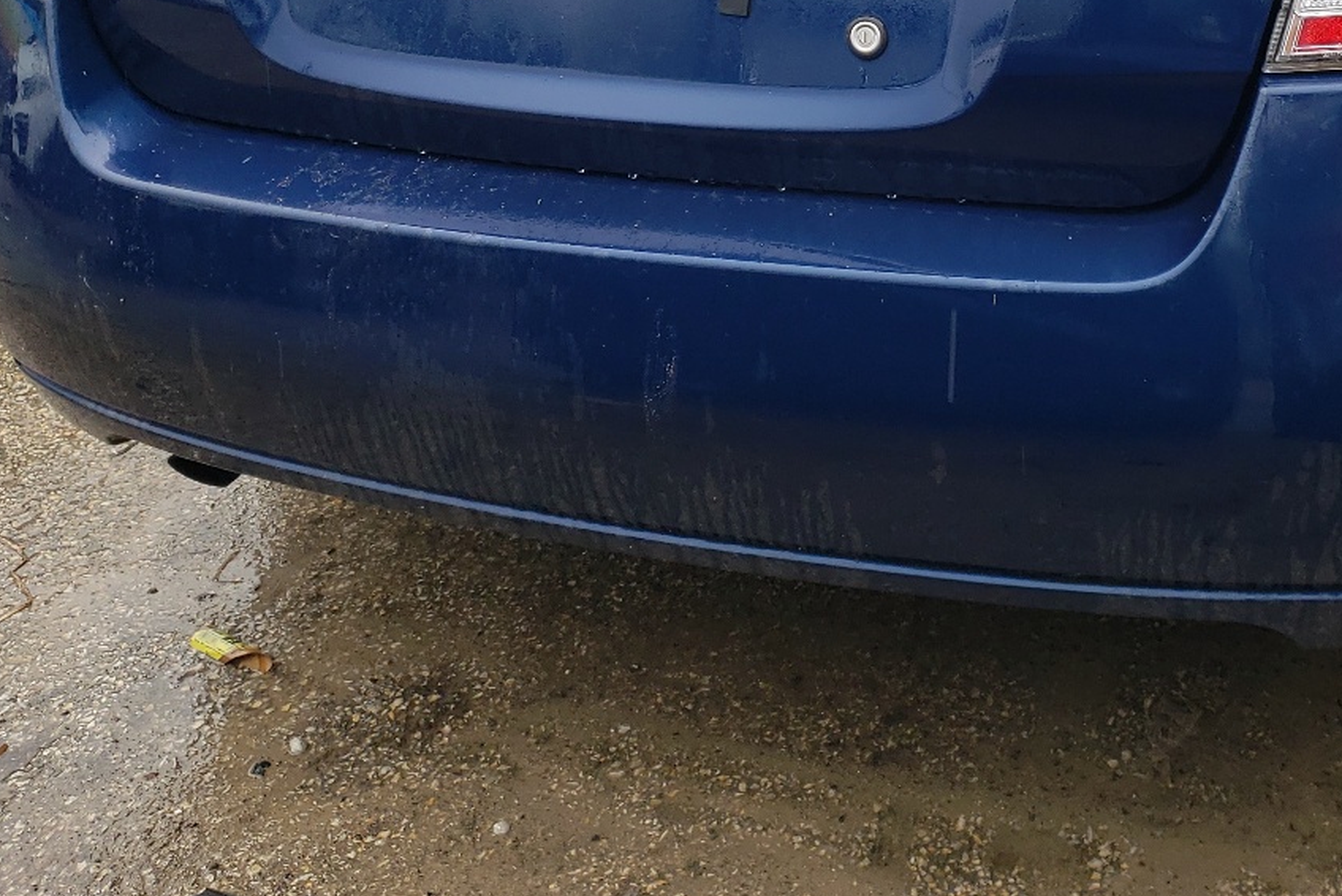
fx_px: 1902
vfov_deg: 25.2
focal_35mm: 51
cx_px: 929
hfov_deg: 38.3
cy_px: -9
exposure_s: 1/200
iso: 50
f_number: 1.5
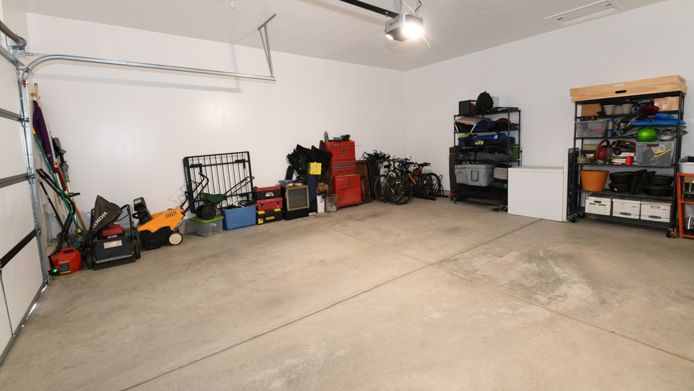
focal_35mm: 16
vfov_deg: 66.9
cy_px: 177
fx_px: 294
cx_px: 350
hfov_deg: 99.4
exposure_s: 1/1.6
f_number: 5.6
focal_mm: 15
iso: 200
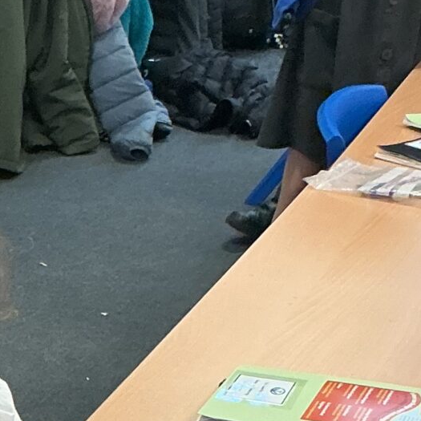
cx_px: -168
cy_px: 684
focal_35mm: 125
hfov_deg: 13.3
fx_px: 1720
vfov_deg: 13.0
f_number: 1.8
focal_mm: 3
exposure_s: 1/60
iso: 125
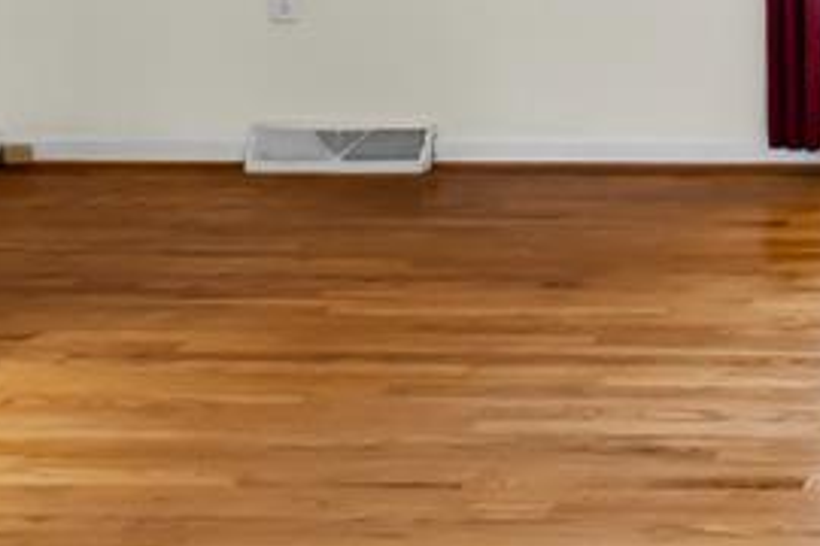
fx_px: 2027
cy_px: -312
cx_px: 1233
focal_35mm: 89
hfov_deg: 19.8
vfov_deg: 14.2
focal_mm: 16
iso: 1000
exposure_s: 1/2.5
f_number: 8
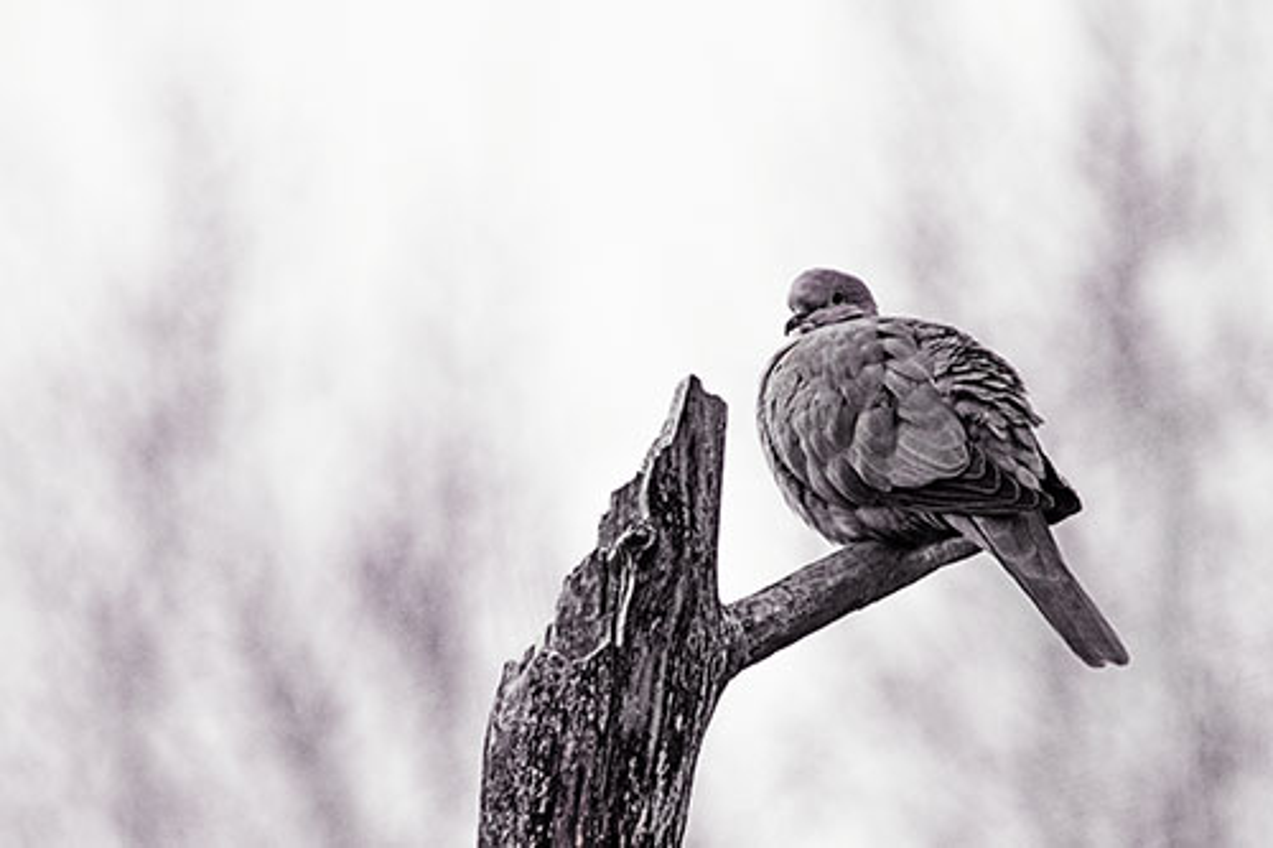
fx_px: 26511
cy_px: 424
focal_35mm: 750
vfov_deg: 1.8
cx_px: 636
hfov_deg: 2.8
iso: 2500
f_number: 12
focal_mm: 750
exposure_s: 1/2500
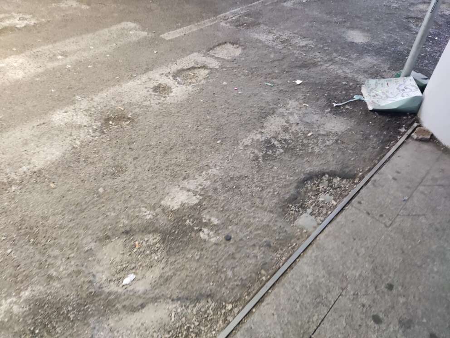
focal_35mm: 25
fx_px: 325
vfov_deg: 54.9
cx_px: 225
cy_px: 169
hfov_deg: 69.4
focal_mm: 4.71
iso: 681
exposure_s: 1/33
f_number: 1.79
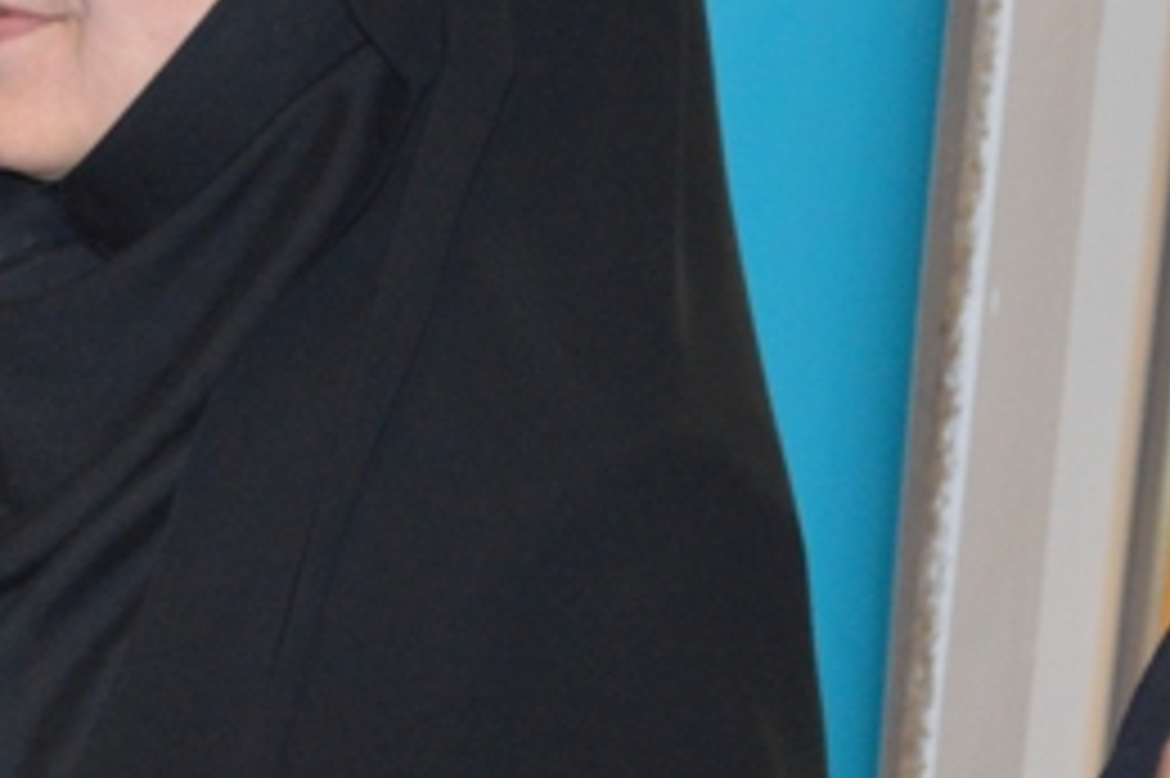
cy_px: 103
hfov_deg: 10.0
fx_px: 6601
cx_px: -207
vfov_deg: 6.7
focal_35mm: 203
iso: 3200
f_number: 5.6
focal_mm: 55
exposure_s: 1/60
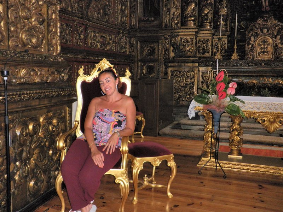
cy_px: 106
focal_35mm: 36
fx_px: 294
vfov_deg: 39.7
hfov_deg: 51.4
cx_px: 142
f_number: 3.5
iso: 250
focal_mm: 6.3
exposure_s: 1/30
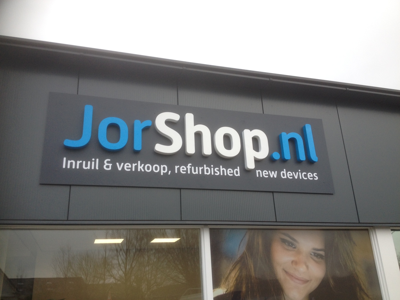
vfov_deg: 40.7
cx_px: 200
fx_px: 404
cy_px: 150
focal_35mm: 35
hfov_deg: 52.6
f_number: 2.4
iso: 50
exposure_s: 1/120
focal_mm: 4.28
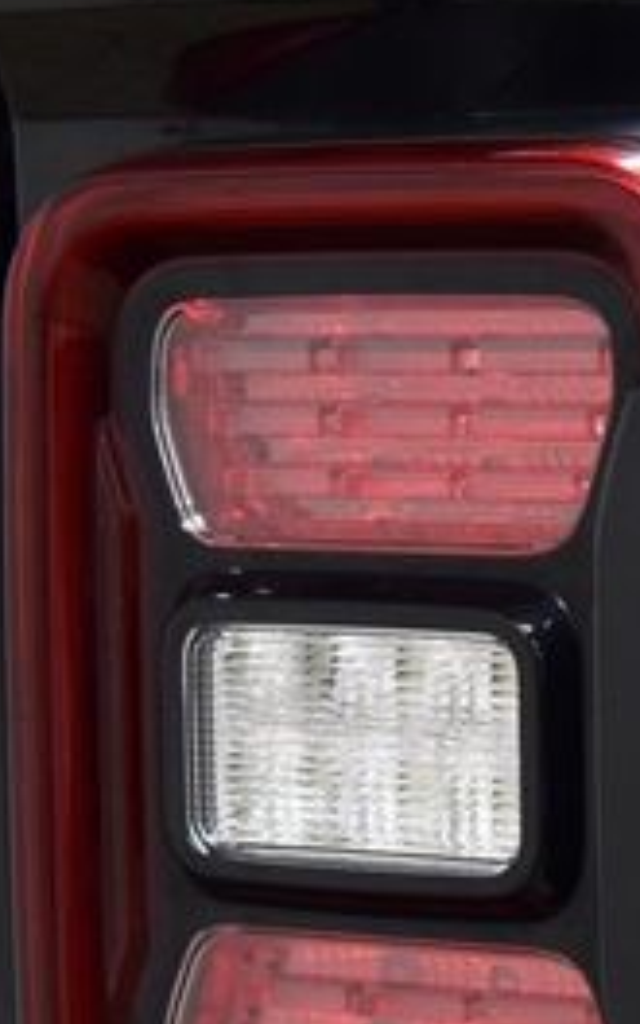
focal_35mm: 178
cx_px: 559
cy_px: 743
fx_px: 4968
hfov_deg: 7.4
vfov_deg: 11.7
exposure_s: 1/15
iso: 1000
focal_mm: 48
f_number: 6.3
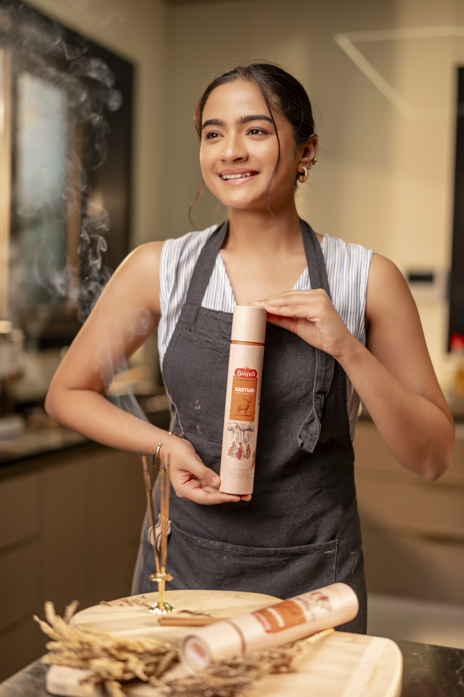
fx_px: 967
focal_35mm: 50
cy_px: 348
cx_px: 232
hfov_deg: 27.0
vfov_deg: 39.6
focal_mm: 50
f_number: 1.4
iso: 100
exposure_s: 1/250
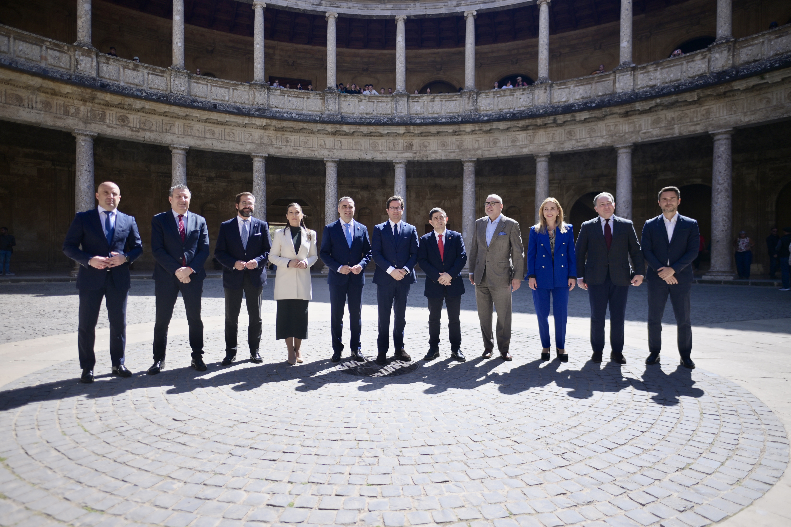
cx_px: 396
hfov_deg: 84.0
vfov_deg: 61.9
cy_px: 264
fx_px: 439
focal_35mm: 20
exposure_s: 1/3200
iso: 100
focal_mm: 20
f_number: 1.8
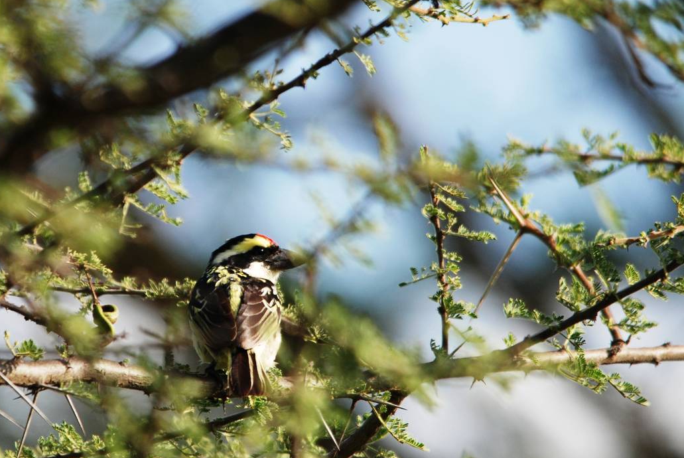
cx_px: 217
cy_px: 233
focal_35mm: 1164
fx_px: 22141
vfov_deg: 1.2
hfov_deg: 1.8
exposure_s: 1/500
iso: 320
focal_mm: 500
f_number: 6.3
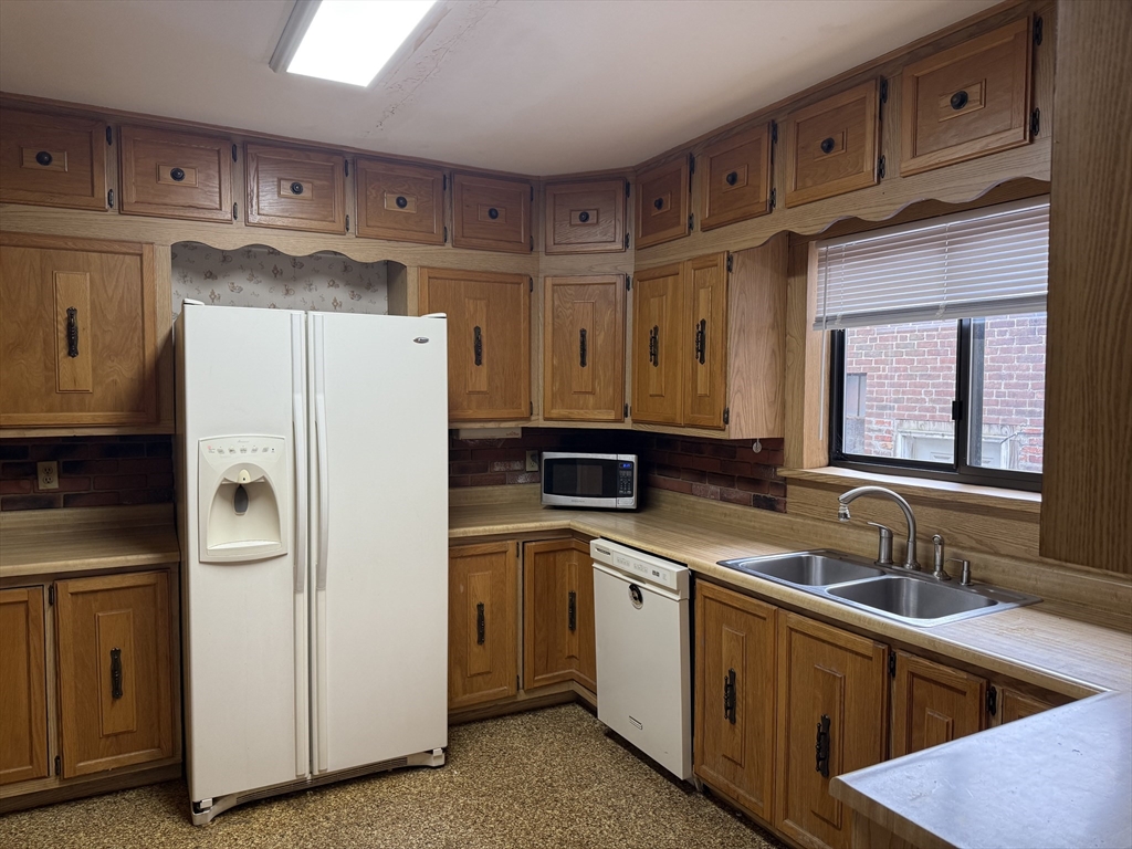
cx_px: 566
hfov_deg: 71.6
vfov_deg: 56.8
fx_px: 785
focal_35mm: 24
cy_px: 424
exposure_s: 1/120
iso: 200
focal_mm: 6.76
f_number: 1.78
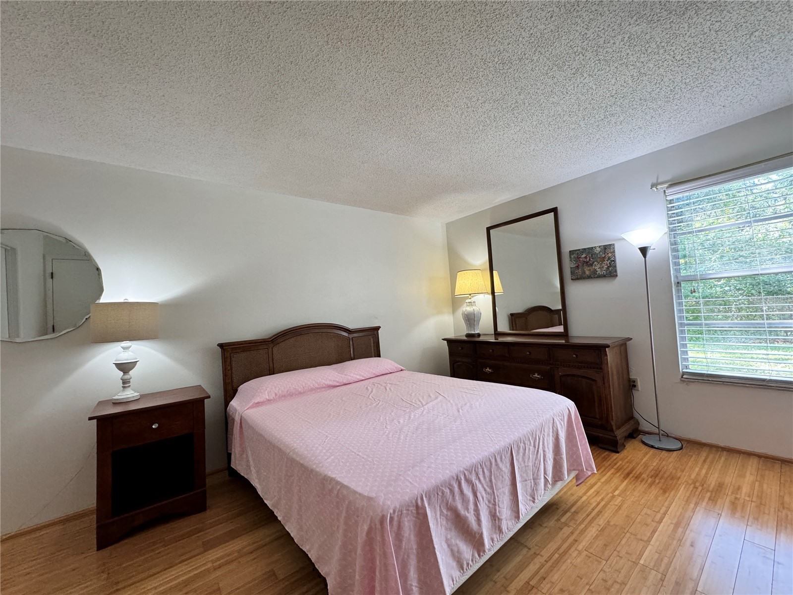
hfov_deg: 102.1
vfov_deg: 85.7
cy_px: 298
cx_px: 396
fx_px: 321
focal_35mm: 14
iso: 250
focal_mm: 2.22
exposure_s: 1/120
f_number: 2.2
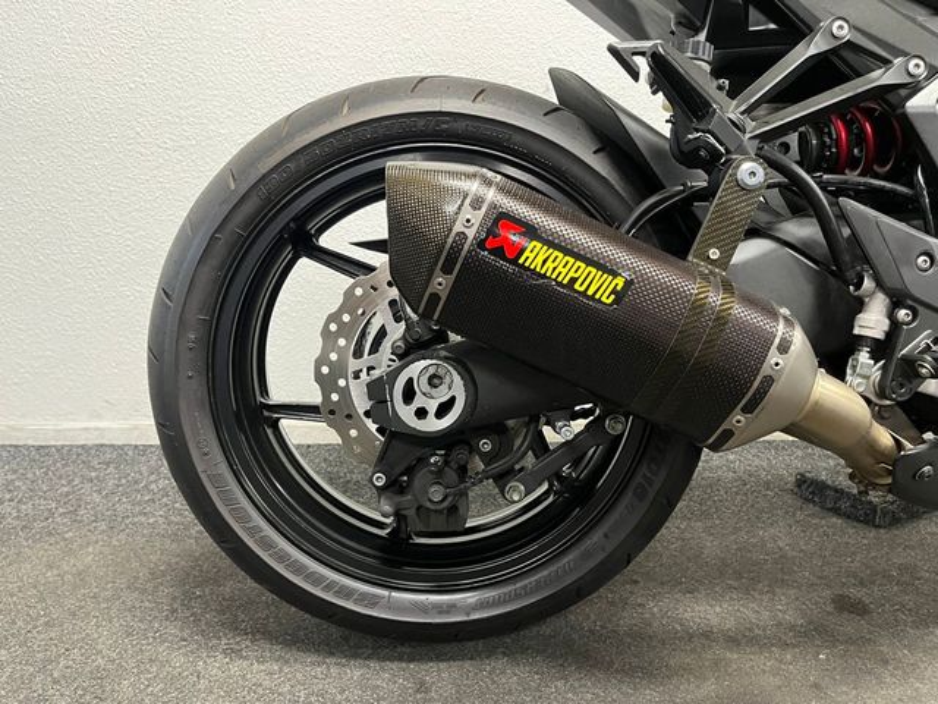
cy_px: 352
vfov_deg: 53.1
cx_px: 469
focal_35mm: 26
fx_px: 705
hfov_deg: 67.3
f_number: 1.6
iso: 500
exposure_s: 1/50
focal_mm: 5.1
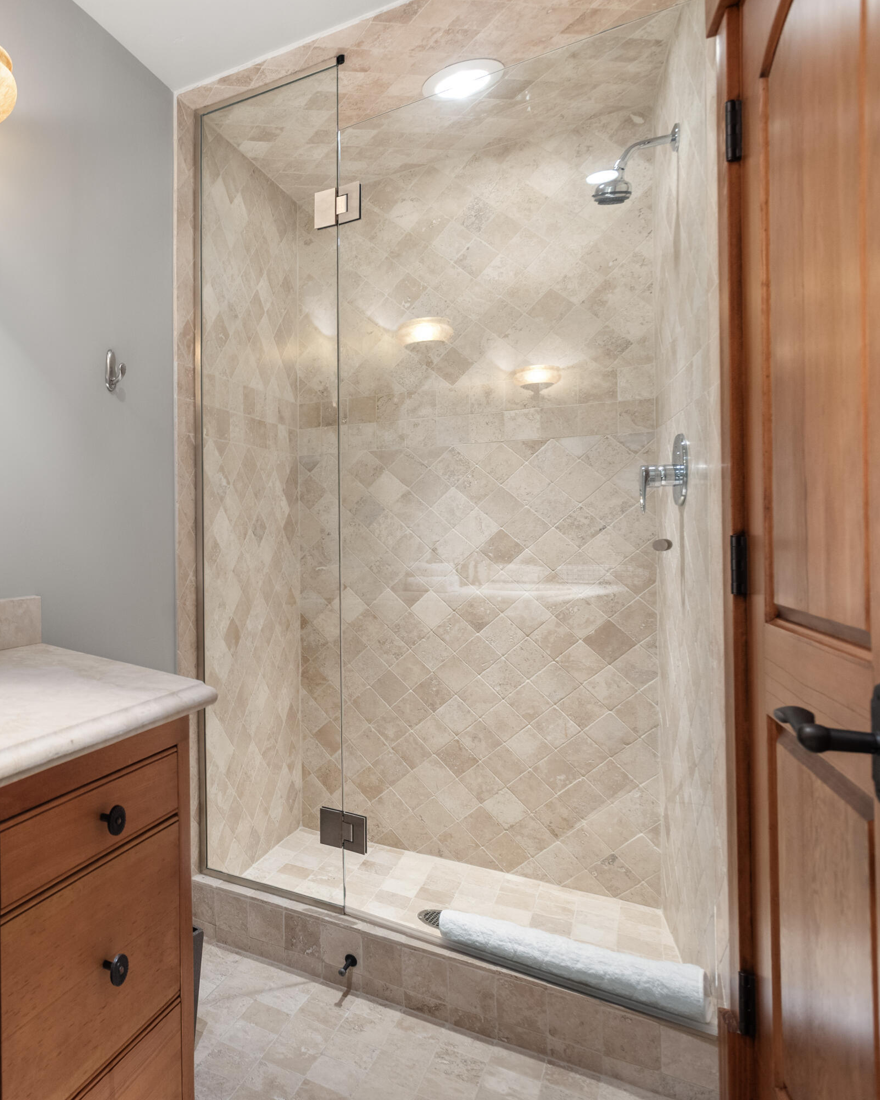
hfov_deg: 50.5
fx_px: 781
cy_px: 549
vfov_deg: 70.3
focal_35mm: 24
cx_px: 54
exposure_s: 1/3
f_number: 7.1
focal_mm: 17
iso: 500
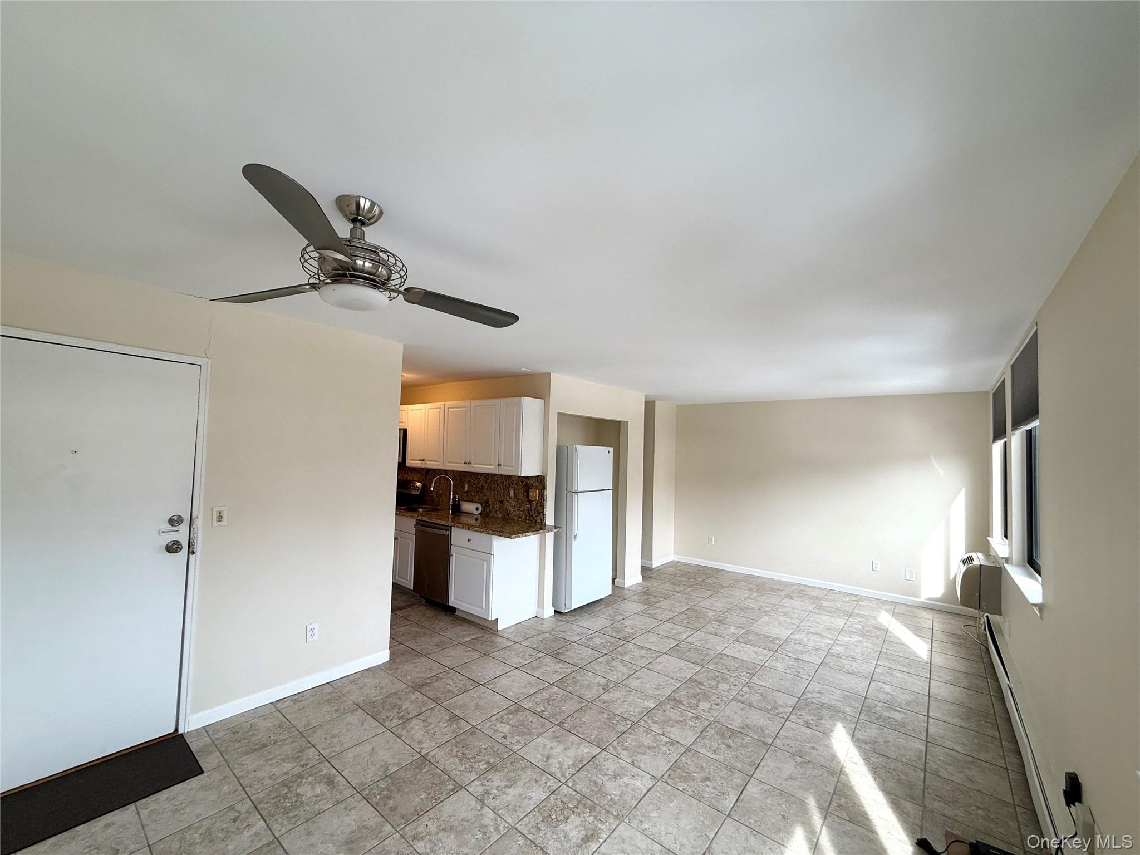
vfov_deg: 85.7
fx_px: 461
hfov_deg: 102.1
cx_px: 570
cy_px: 428
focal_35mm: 14
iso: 50
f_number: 2.2
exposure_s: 1/158
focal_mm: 2.22
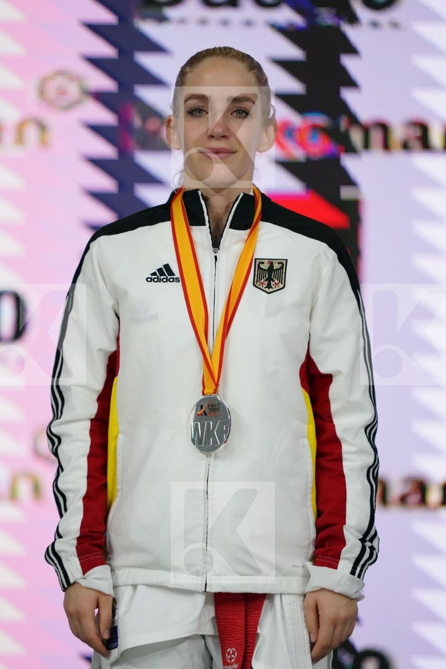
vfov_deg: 5.2
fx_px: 7433
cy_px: 334
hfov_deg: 3.4
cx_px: 223
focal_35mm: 400
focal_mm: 400
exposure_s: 1/500
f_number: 2.8
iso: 2500
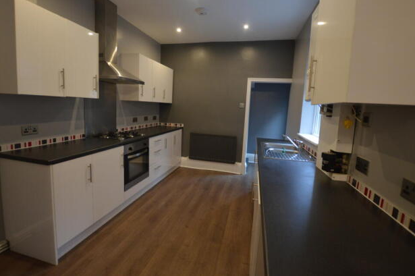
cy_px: 130
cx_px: 199
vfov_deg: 73.6
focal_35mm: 16
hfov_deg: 96.7
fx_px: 184
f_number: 3.5
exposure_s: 1/60
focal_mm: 10
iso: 1000
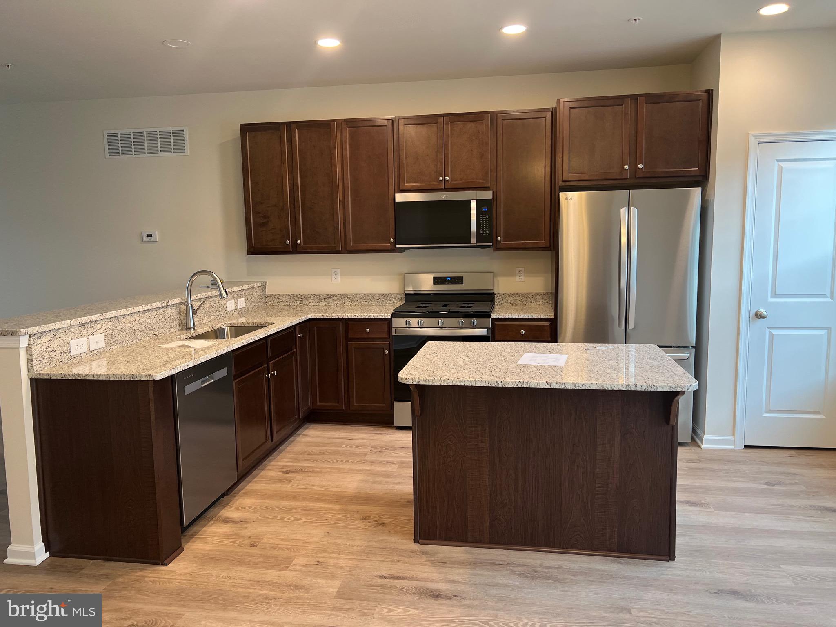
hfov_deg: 67.3
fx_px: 628
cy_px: 314
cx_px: 418
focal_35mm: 26
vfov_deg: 53.1
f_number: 1.5
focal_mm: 5.7
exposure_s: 1/60
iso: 80
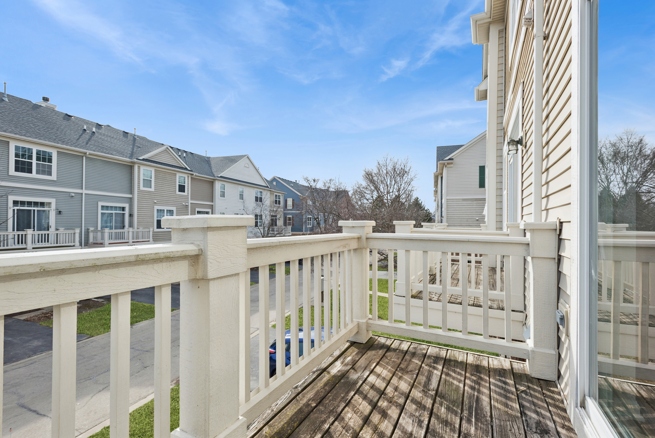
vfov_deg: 70.5
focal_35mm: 17
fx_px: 309
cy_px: 219
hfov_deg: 93.3
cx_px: 328
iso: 400
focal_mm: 17
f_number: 8
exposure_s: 1/400
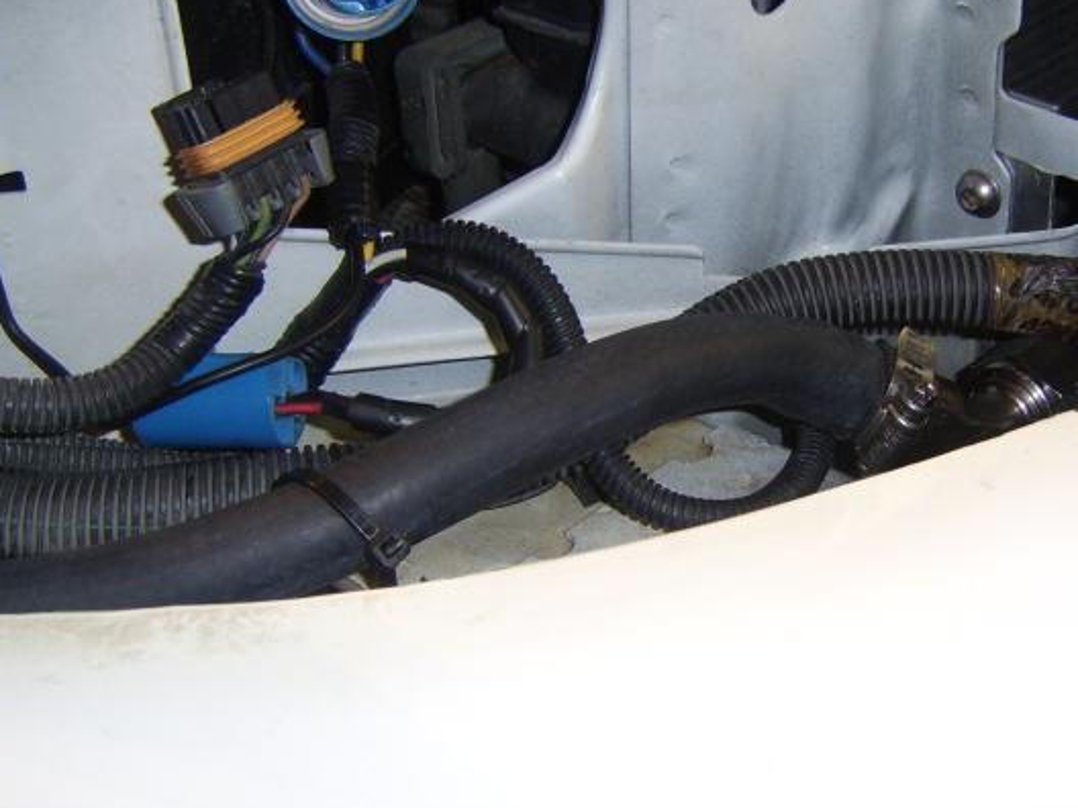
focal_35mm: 47
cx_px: 735
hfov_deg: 39.9
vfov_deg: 30.9
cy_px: 373
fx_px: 1464
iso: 141
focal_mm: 8.13
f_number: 2.7
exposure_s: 1/30
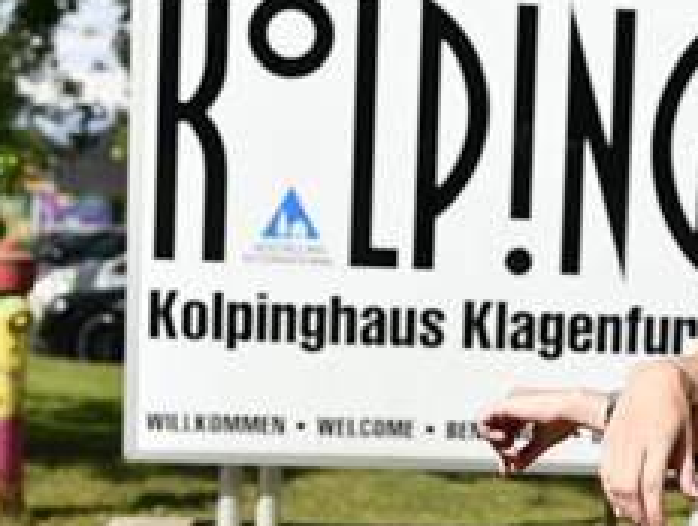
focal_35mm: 79
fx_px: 1595
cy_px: 296
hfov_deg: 24.3
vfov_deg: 18.7
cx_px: 544
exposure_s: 1/1000
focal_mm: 38
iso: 80
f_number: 4
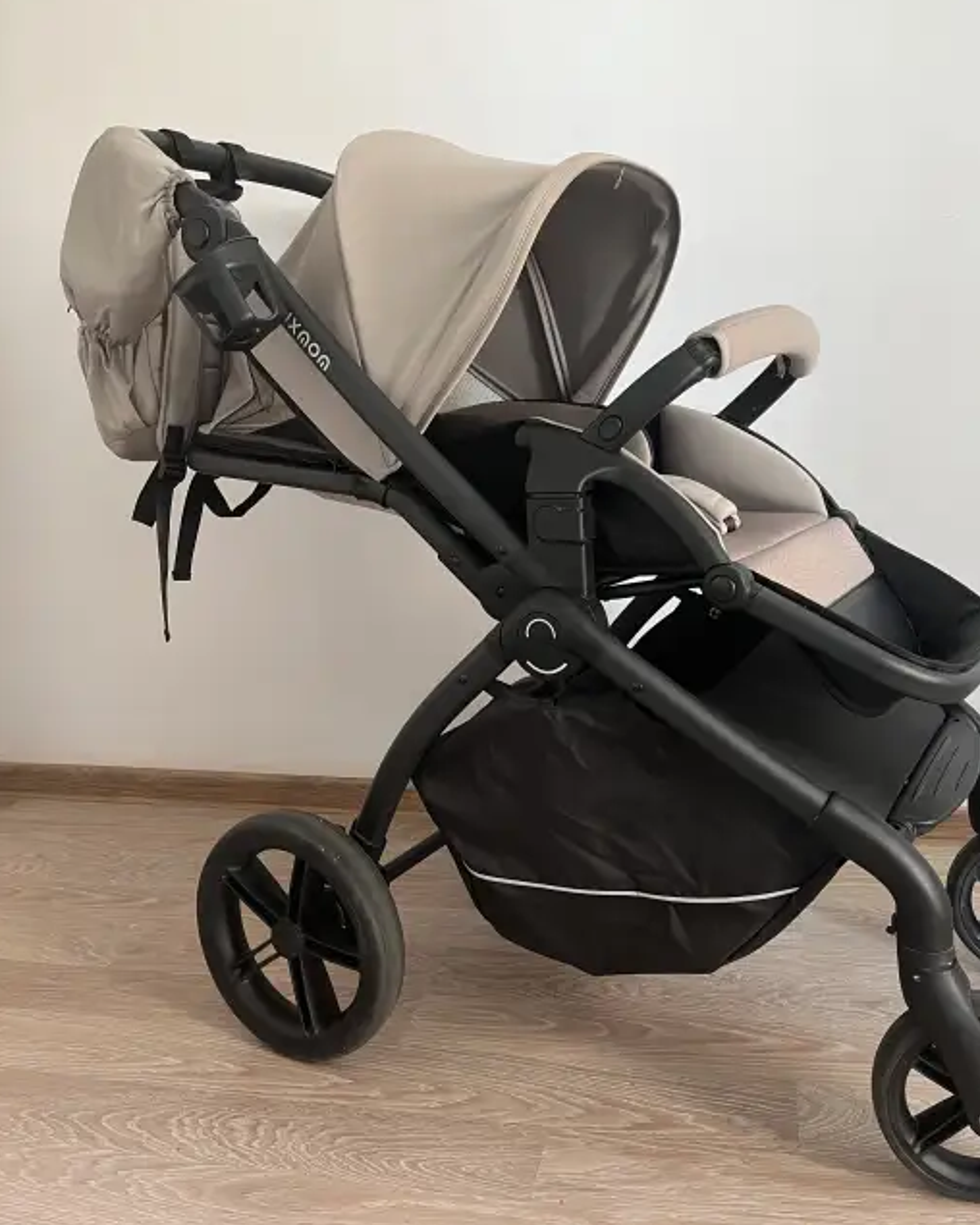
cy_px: 511
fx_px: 1088
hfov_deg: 48.4
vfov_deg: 58.4
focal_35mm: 30
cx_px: 537
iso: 125
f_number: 1.6
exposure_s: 1/69
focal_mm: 5.1
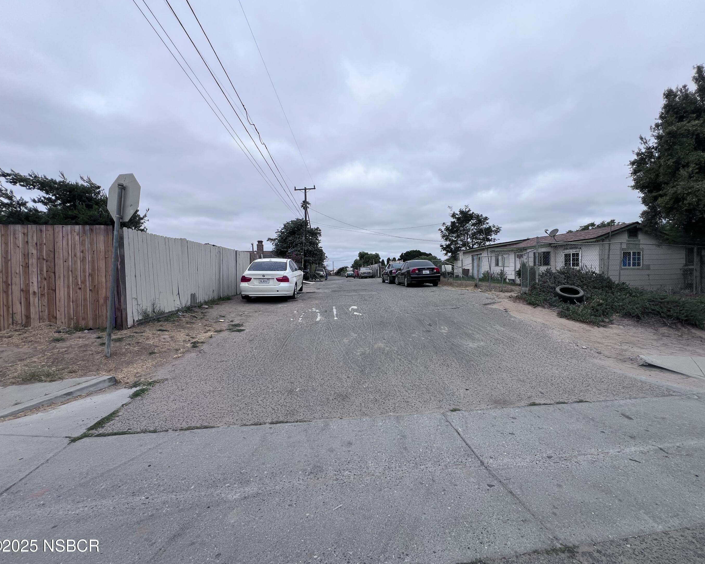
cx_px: 377
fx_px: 292
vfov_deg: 88.0
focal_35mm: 14
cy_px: 281
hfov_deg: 100.5
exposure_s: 1/2273
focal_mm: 1.57
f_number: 1.8
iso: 32
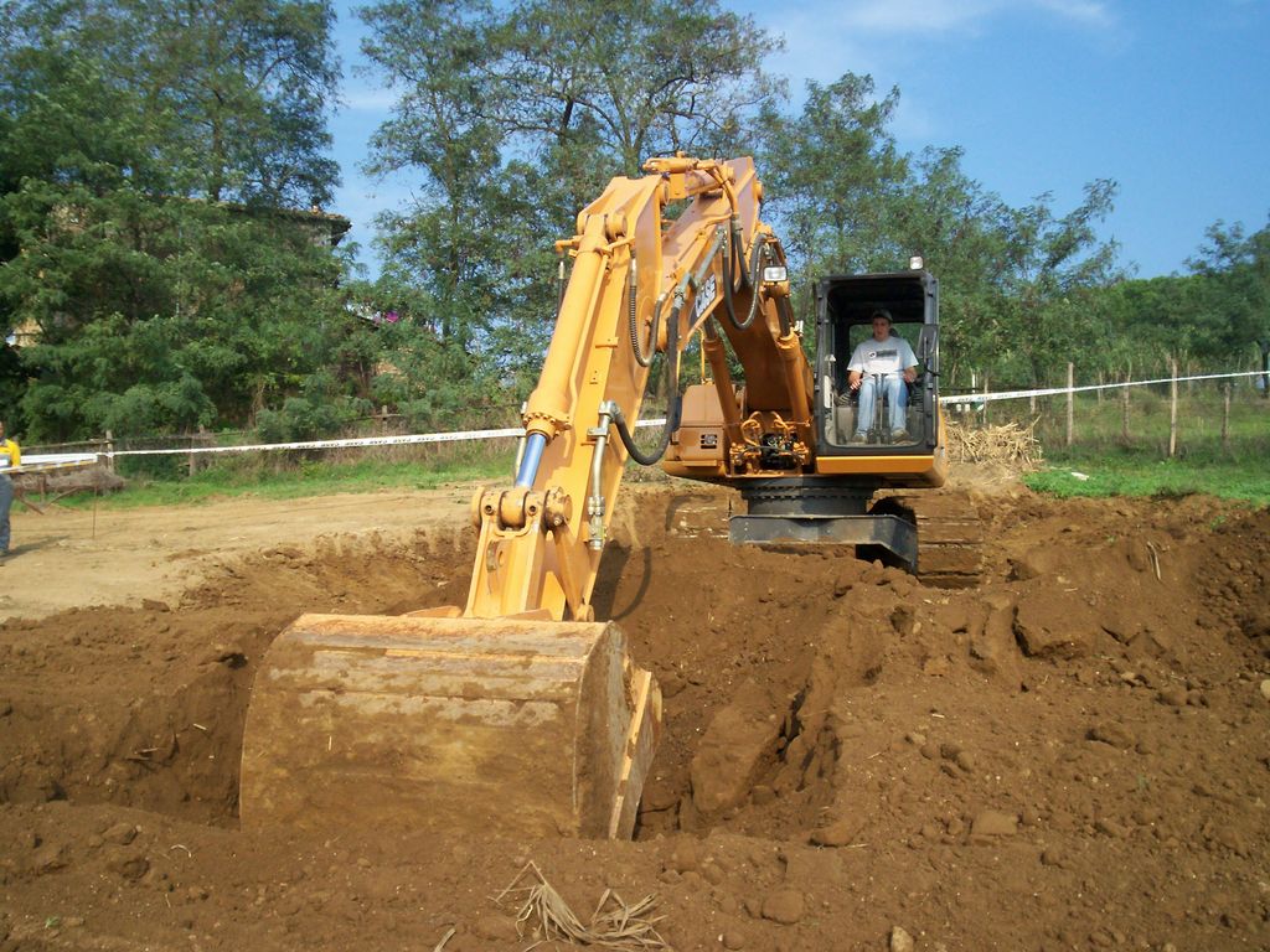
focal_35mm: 36
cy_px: 476
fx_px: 1321
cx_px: 635
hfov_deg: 51.4
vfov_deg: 39.7
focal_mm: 5.9
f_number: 4.5
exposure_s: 1/428
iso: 100
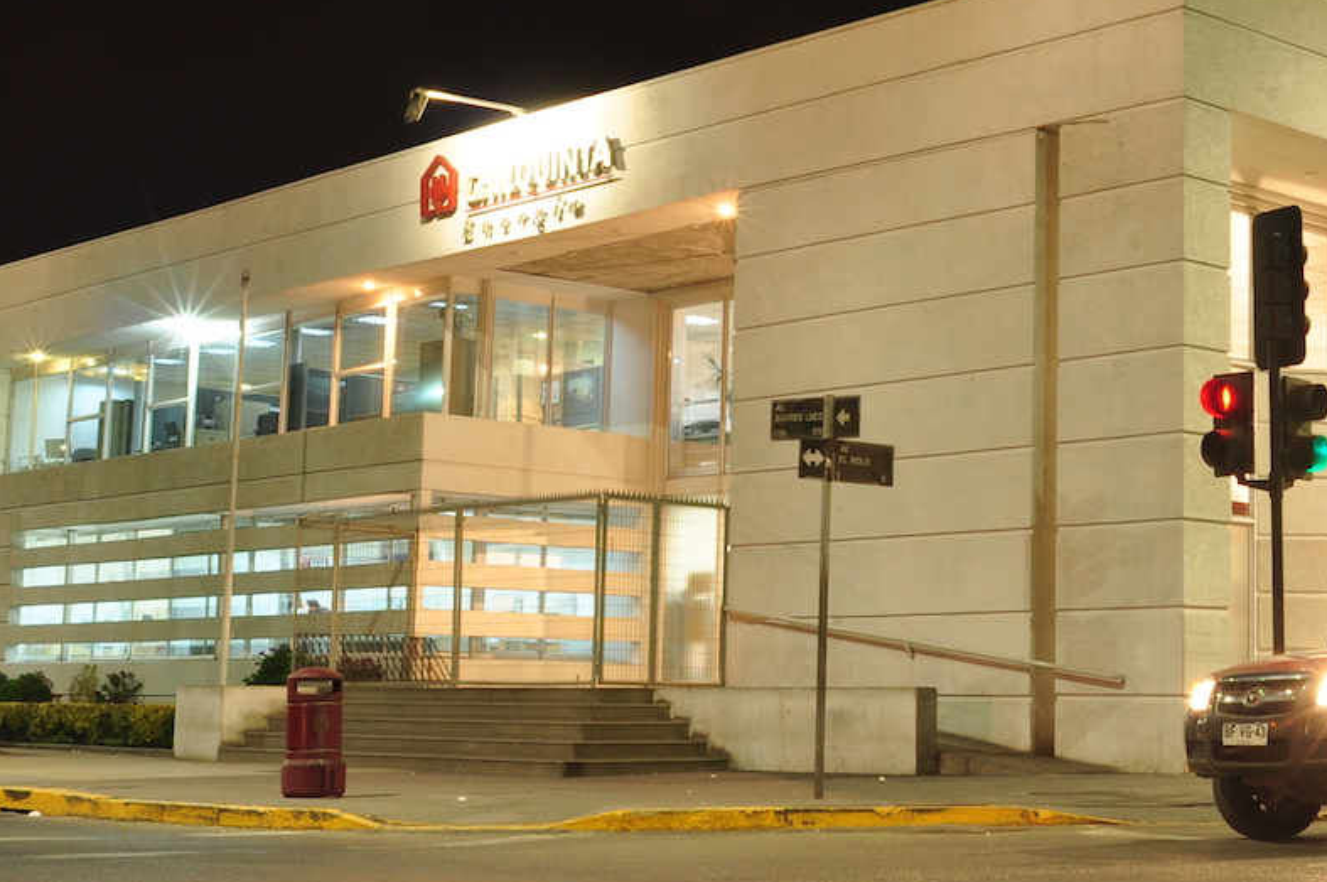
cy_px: 388
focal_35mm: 62
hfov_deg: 31.2
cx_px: 1138
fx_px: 2283
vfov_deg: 21.9
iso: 200
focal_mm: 20
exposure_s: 4
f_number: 10
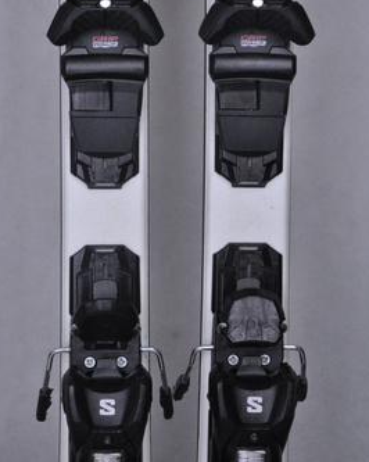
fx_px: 2077
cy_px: 223
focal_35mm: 152
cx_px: 171
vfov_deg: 12.7
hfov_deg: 10.2
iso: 3200
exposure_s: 1/125
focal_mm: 80
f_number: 9.5
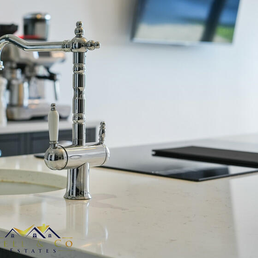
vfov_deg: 22.2
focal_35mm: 78
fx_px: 658
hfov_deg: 21.8
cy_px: 102
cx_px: 33
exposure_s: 1/160
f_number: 4
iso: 400
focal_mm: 50
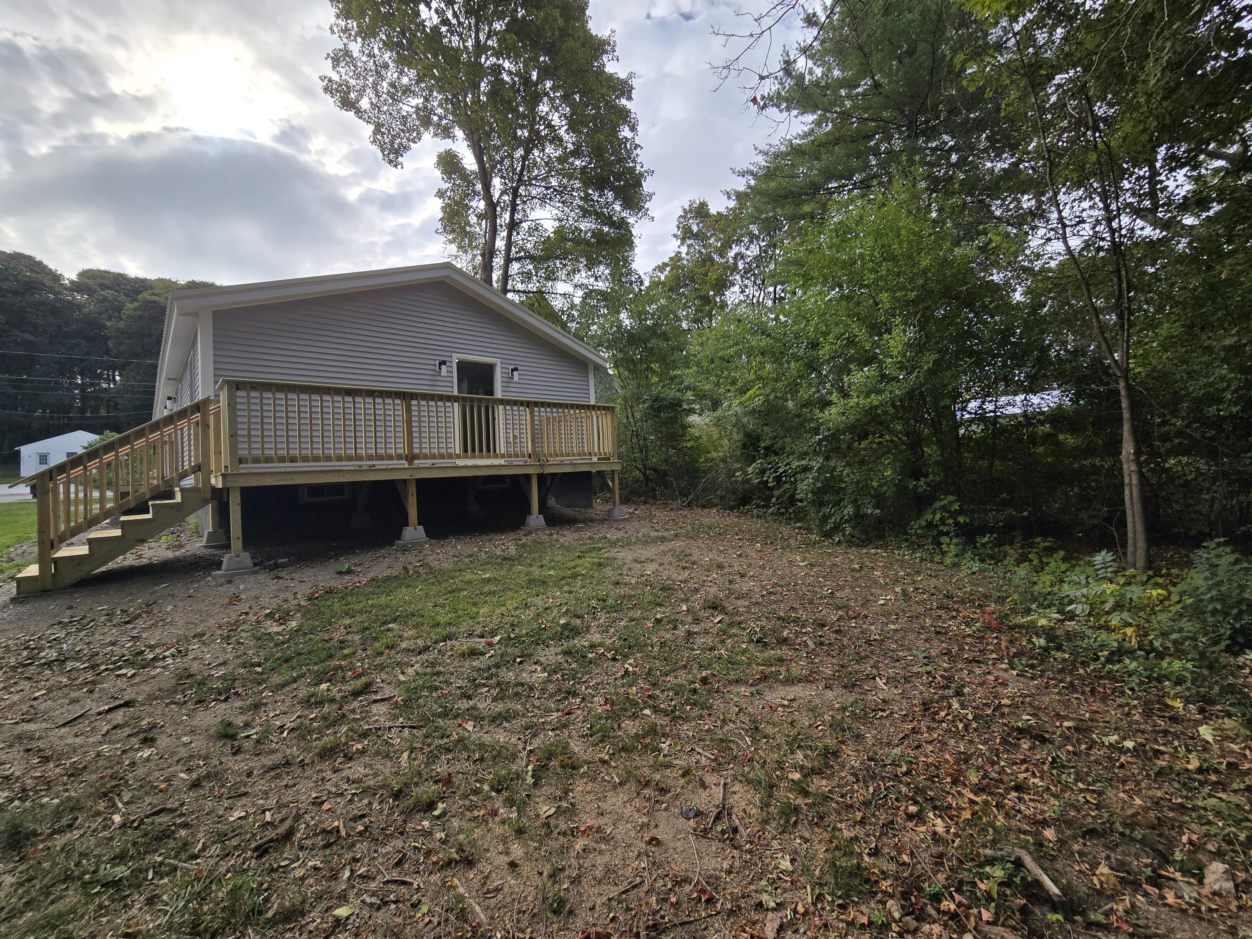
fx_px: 470
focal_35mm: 13
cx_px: 626
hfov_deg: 106.2
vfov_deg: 89.9
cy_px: 470
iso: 80
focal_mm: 2.2
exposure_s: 1/2000
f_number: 2.2
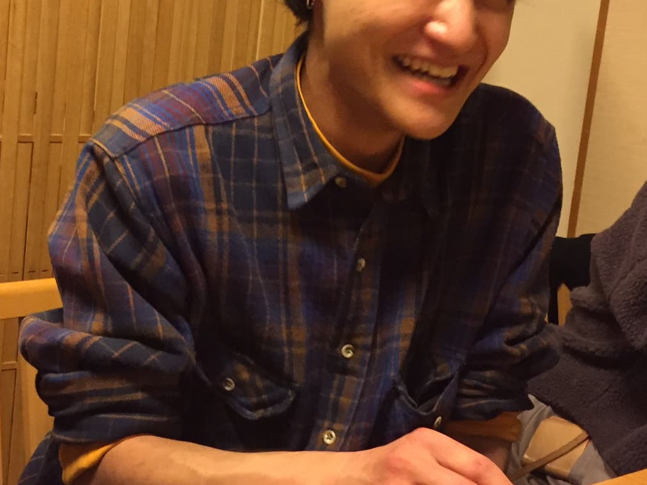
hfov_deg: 32.7
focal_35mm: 59
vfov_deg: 24.8
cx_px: 276
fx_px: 1103
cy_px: 188
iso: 250
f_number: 2.2
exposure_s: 1/24
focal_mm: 4.15
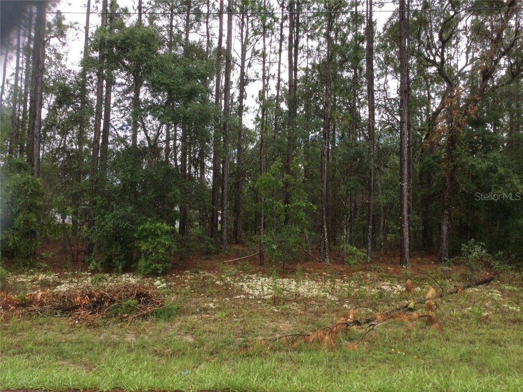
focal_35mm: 31
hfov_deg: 58.4
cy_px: 196
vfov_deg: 45.4
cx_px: 262
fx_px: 468
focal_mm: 3.3
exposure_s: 1/357
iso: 25
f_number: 2.4
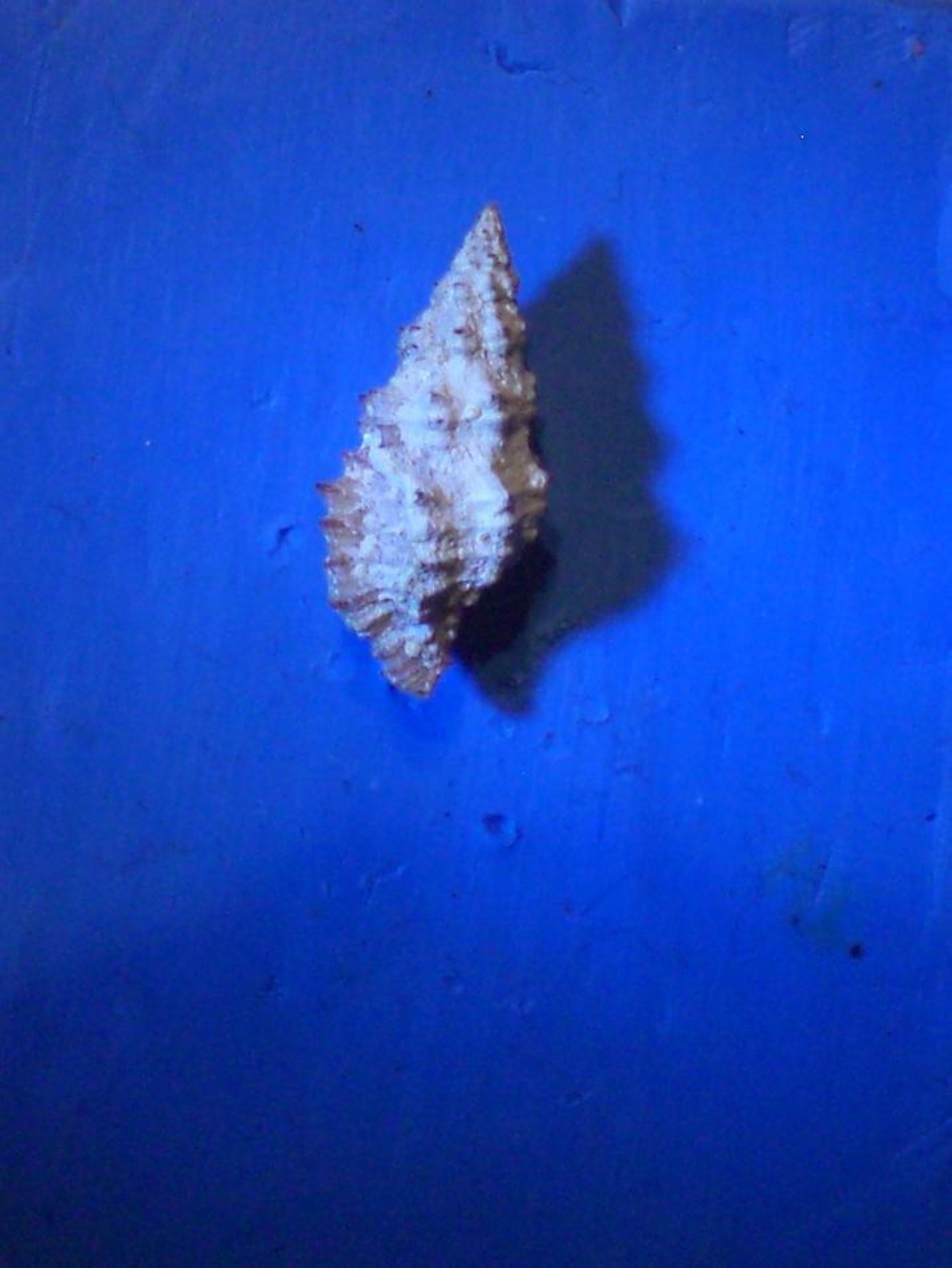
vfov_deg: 49.0
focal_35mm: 38
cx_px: 476
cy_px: 634
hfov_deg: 37.7
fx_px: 1392
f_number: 3.1
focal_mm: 6.3
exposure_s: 1/50
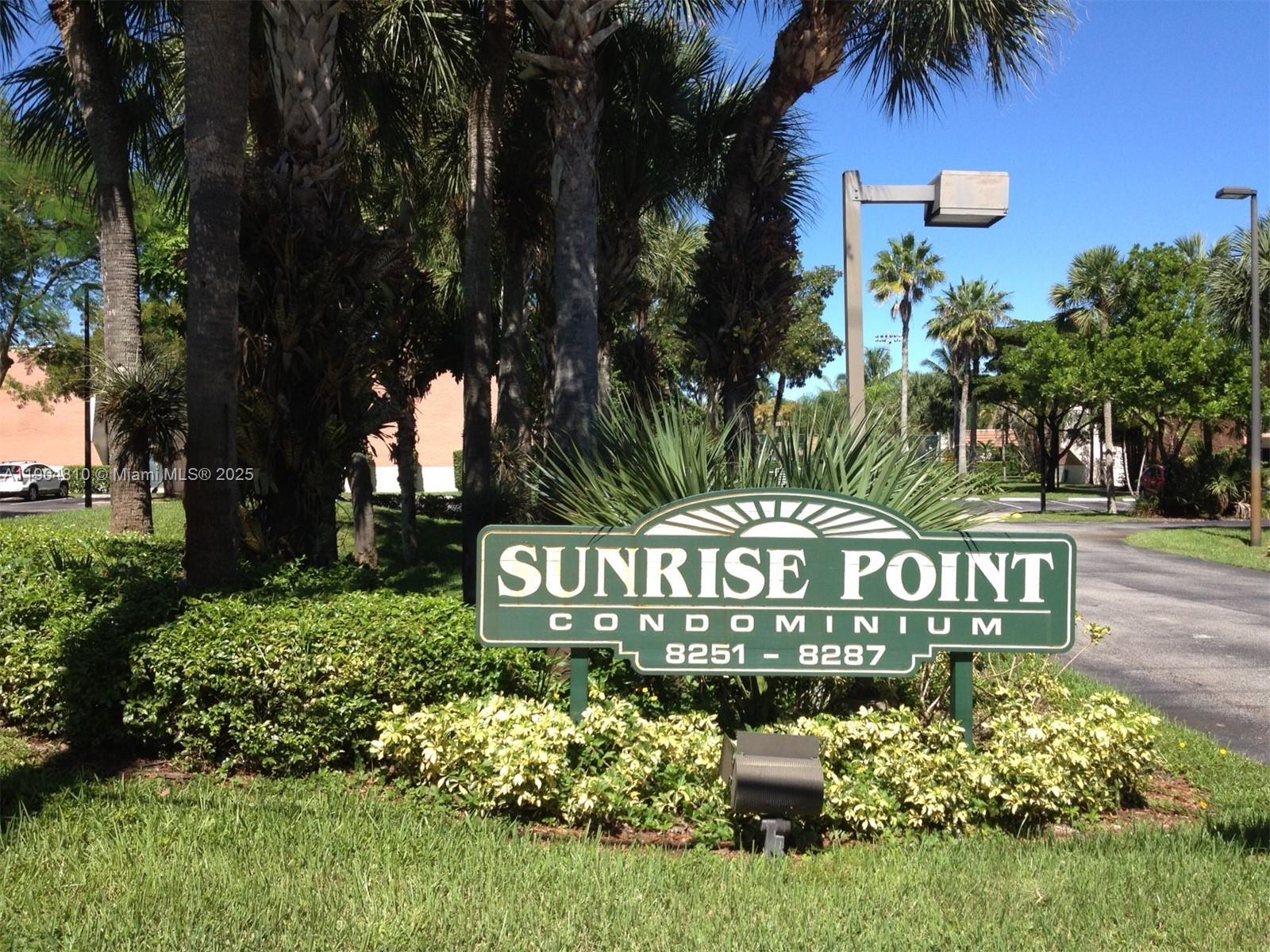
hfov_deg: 52.6
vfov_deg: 40.7
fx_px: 1284
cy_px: 476
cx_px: 635
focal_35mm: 35
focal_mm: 4.28
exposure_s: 1/1284
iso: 80
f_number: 2.4
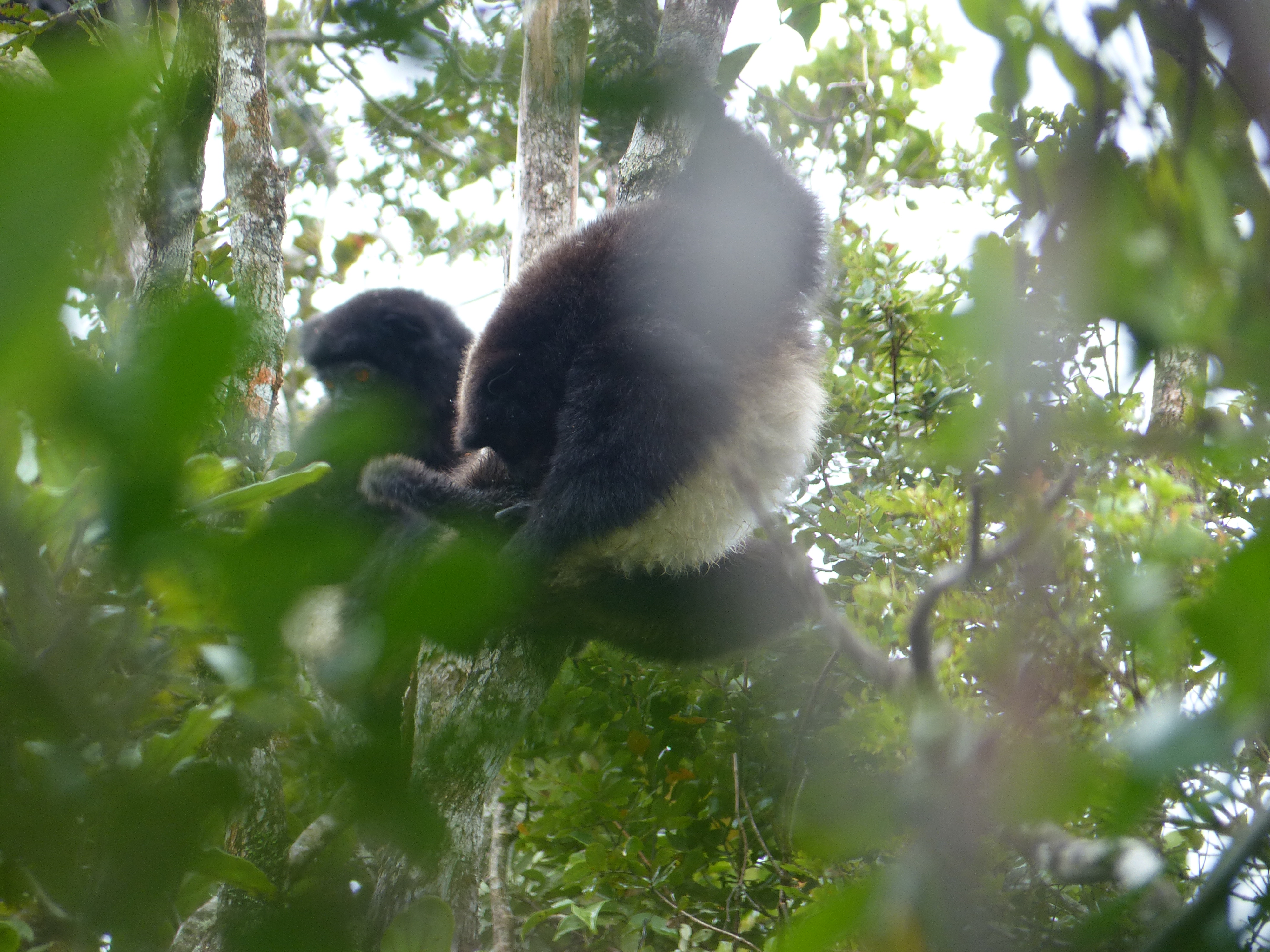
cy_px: 476
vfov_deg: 2.8
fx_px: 19151
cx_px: 635
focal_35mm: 522
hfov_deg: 3.8
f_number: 2.8
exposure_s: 1/125
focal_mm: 94
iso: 100
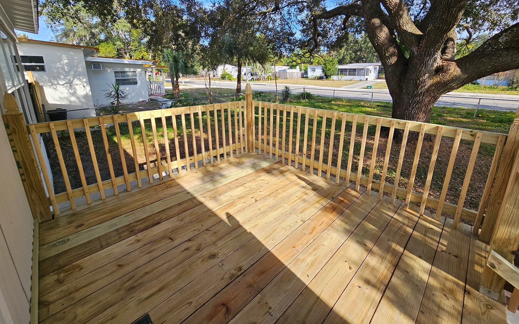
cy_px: 128
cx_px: 260
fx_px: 198
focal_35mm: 14
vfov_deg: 77.6
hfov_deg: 105.3
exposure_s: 1/812
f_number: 2.2
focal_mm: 2.2
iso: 64
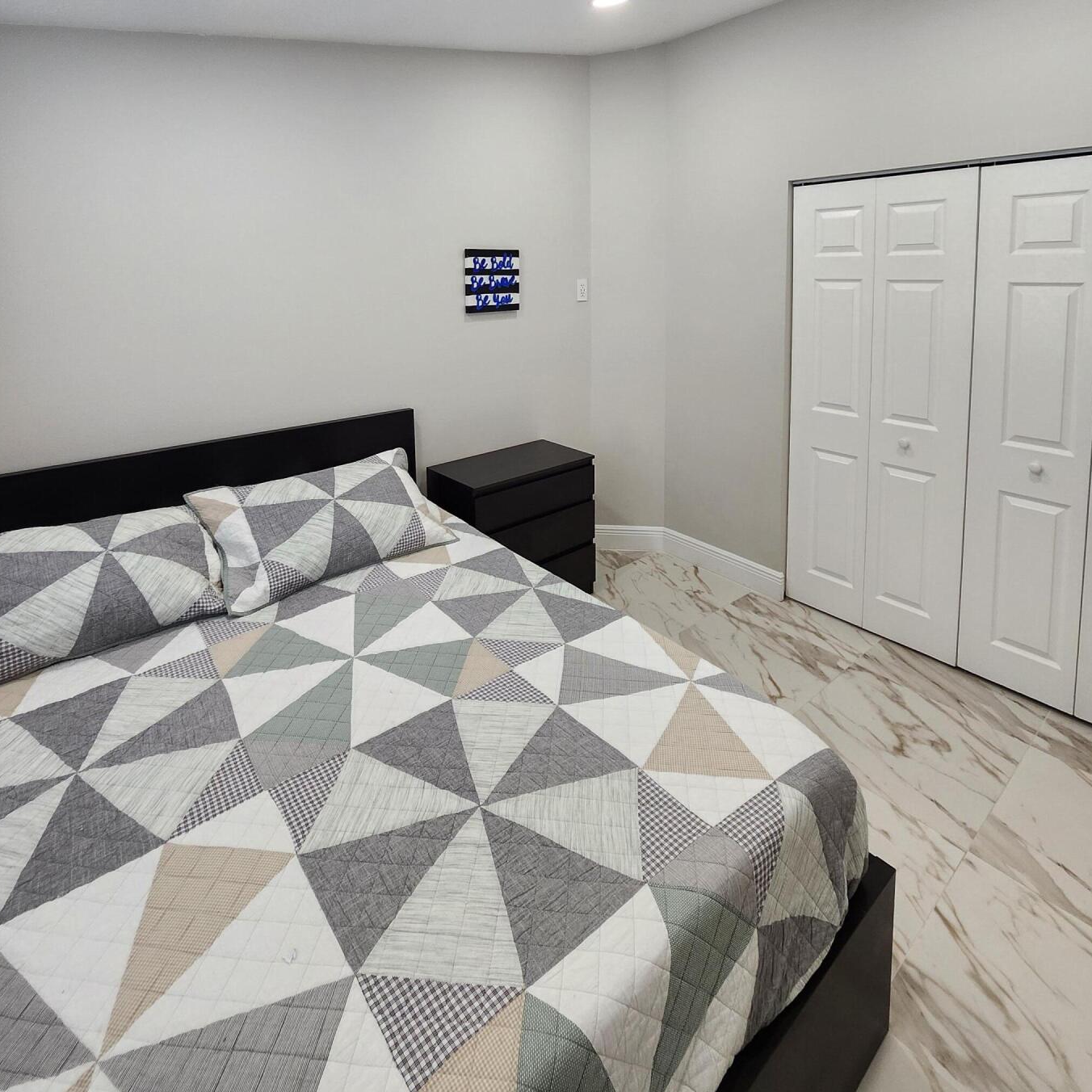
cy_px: 330
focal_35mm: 17
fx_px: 607
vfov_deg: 80.0
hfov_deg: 84.0
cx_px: 559
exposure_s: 1/60
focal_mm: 1.74
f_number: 2.2
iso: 125
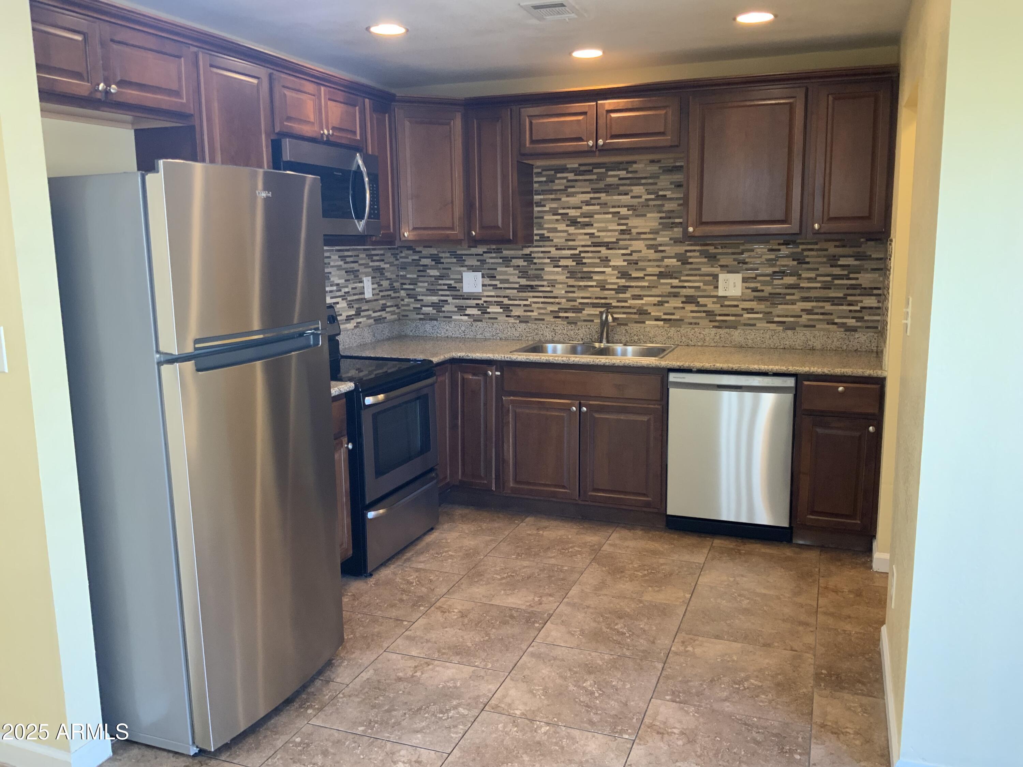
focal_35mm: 29
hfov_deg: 61.7
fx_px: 857
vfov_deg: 48.2
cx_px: 512
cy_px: 384
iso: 125
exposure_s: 1/60
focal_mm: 3
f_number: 1.8
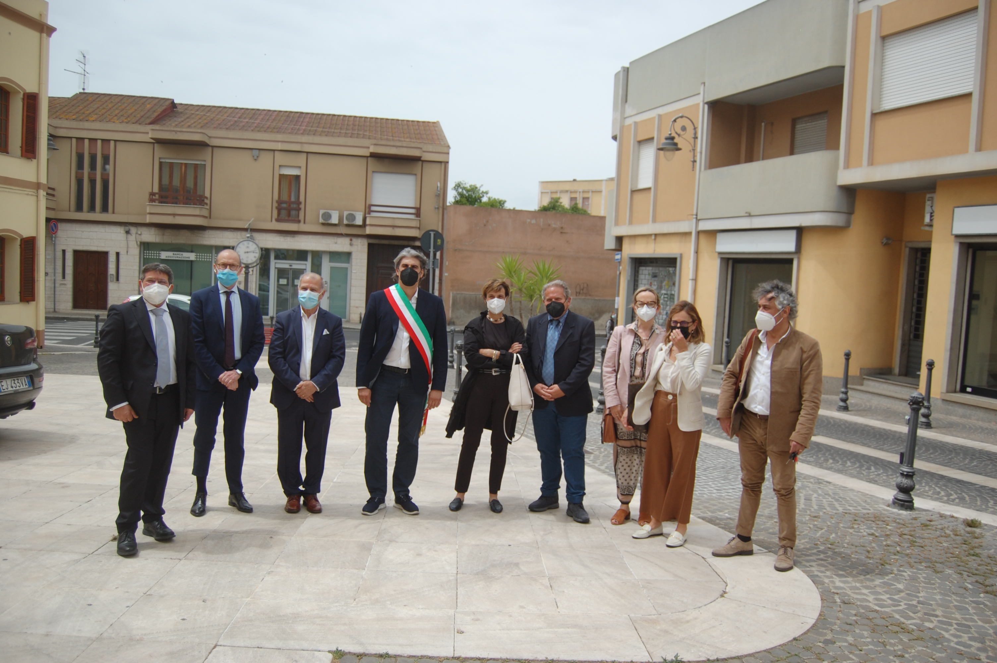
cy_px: 332
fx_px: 747
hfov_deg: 67.4
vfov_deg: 47.8
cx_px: 498
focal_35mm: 27
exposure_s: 1/2000
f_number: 3.5
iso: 200
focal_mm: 18
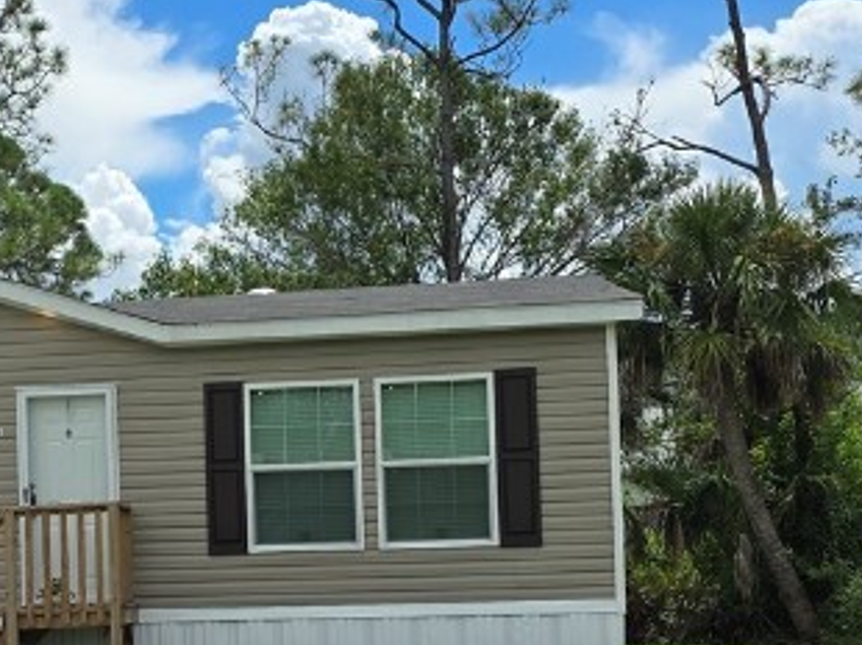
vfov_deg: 19.2
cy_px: 517
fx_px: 1891
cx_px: 103
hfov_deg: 25.0
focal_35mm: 76
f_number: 1.7
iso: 12
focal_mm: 6.3
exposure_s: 1/1361
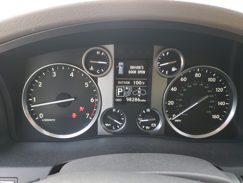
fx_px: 183
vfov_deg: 53.1
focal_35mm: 26
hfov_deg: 67.3
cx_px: 122
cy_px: 92
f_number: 1.5
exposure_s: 1/60.2
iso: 77
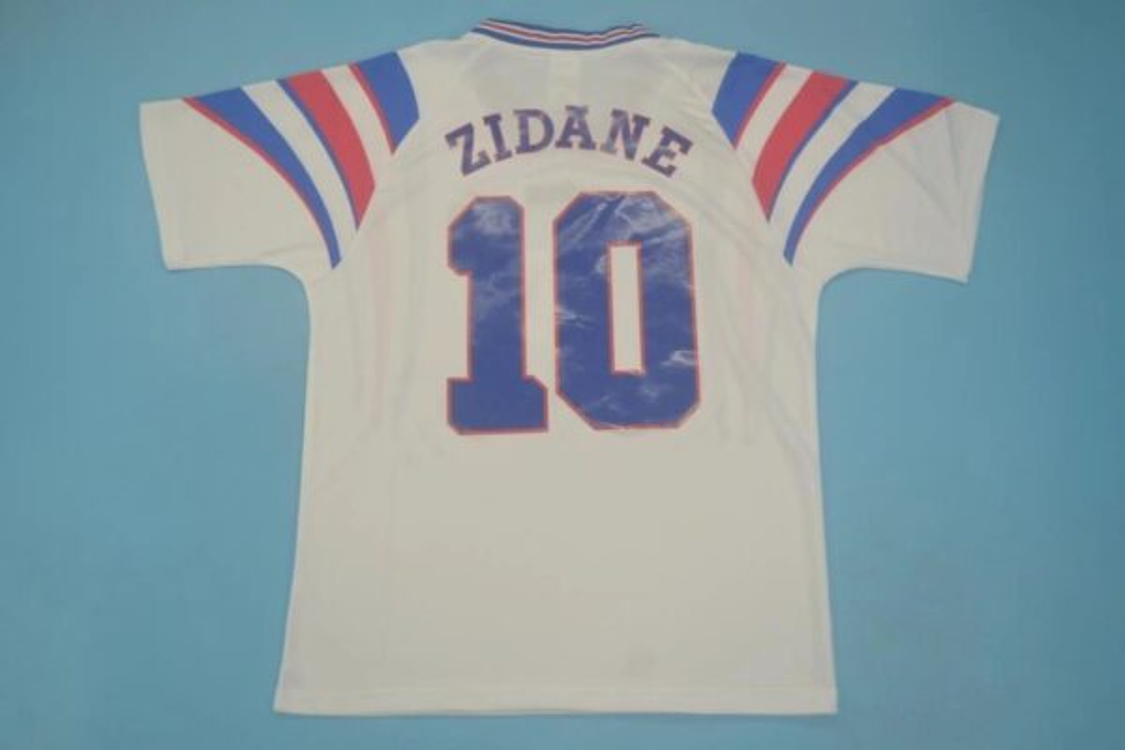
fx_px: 1219
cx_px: 562
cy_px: 375
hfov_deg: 49.6
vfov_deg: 34.2
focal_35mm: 39
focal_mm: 26
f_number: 4.2
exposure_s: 1/160
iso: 200
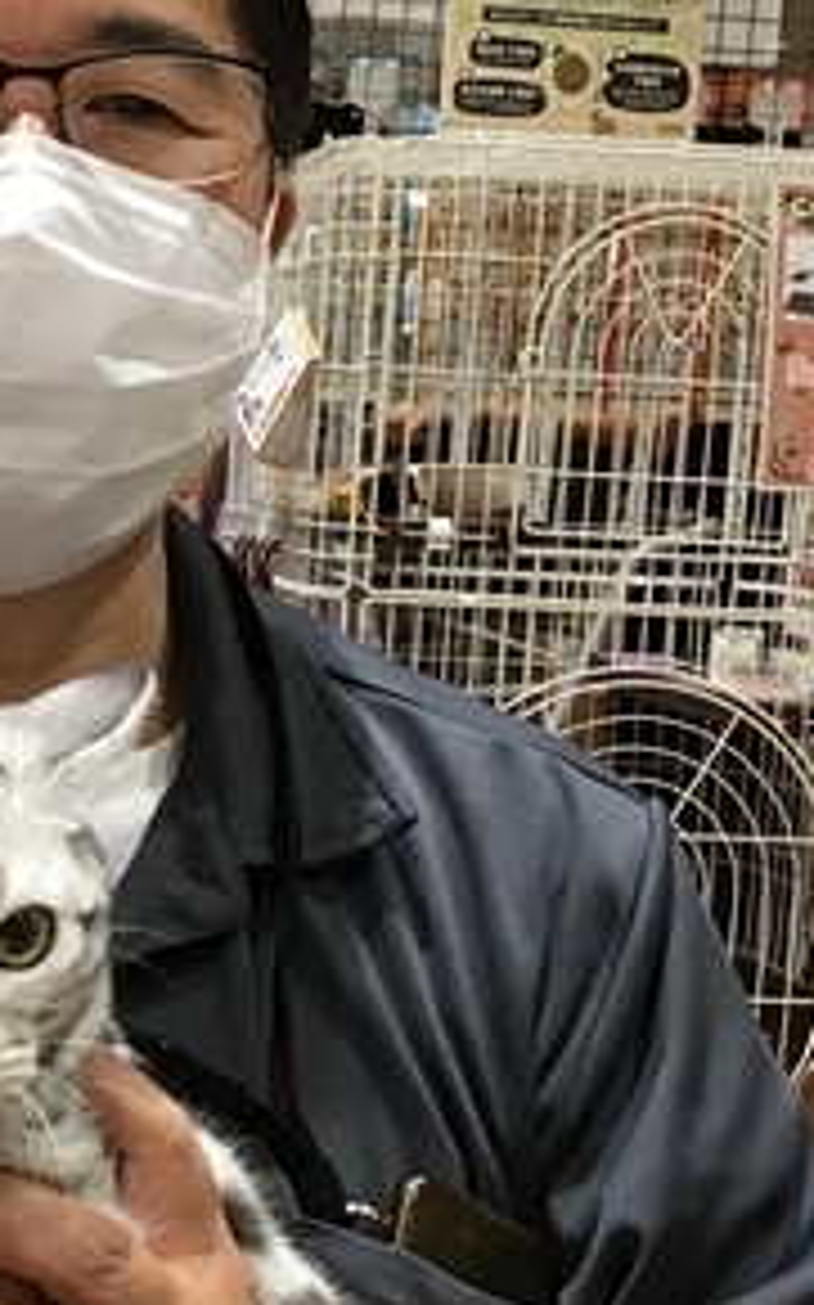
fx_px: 2416
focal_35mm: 68
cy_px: 648
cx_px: -103
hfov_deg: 18.3
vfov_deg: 30.2
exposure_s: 1/30
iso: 80
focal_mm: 3.3
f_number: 2.4
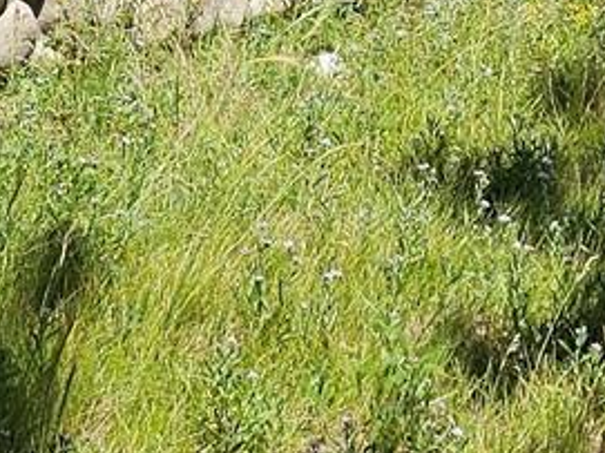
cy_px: -585
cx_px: 277
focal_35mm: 136
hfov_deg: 14.5
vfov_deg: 9.8
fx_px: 2376
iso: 10
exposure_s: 1/554
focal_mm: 6.3
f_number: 1.7
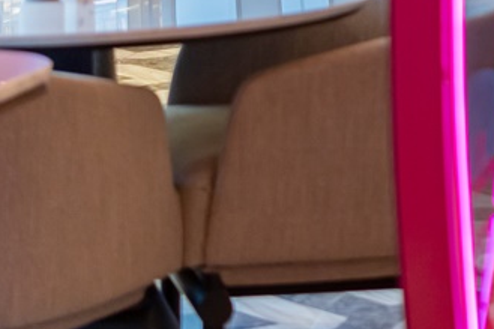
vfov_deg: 4.5
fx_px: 4005
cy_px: -598
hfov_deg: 6.5
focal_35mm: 292
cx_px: 1426
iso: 200
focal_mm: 50
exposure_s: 1/100
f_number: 2.2
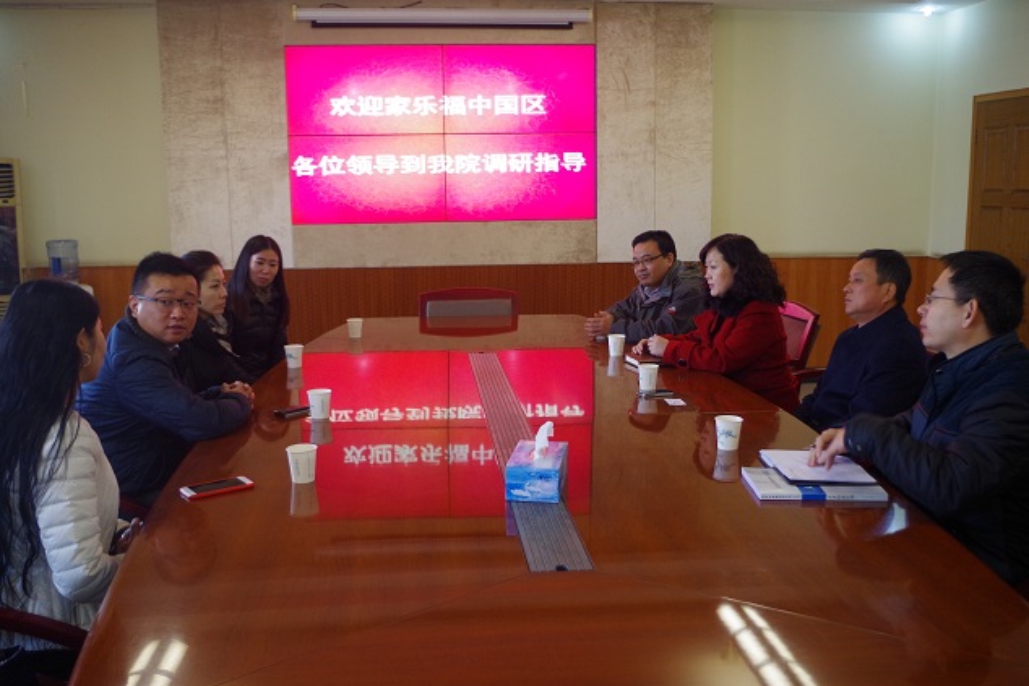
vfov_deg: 38.9
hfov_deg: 55.8
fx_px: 972
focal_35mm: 34
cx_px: 514
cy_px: 343
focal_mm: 23.13
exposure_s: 1/30
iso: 800
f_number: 4
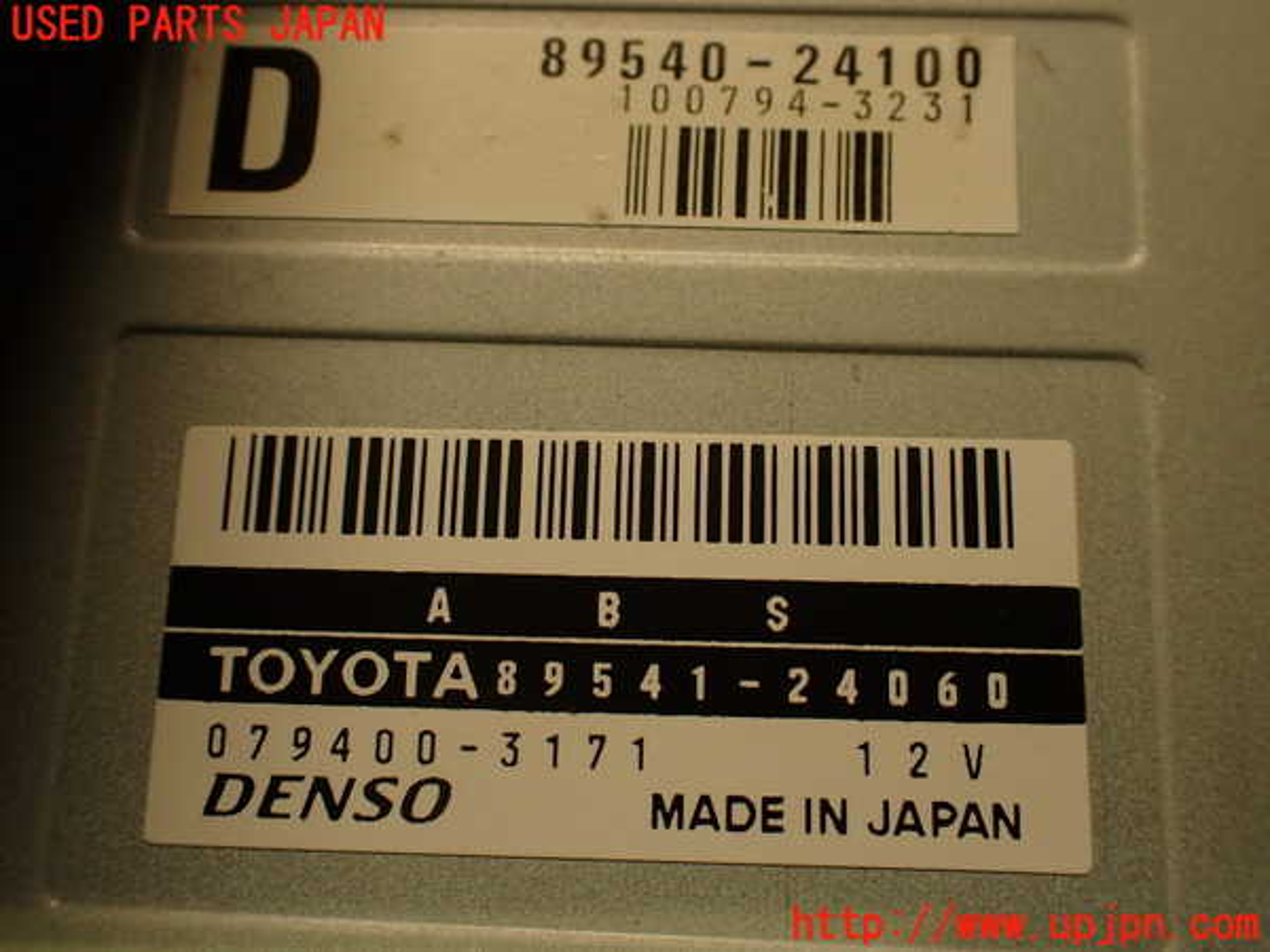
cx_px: 635
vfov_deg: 44.2
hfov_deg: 56.8
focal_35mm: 32
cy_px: 476
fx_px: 1174
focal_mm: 5.79
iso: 200
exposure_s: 1/60
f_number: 2.4
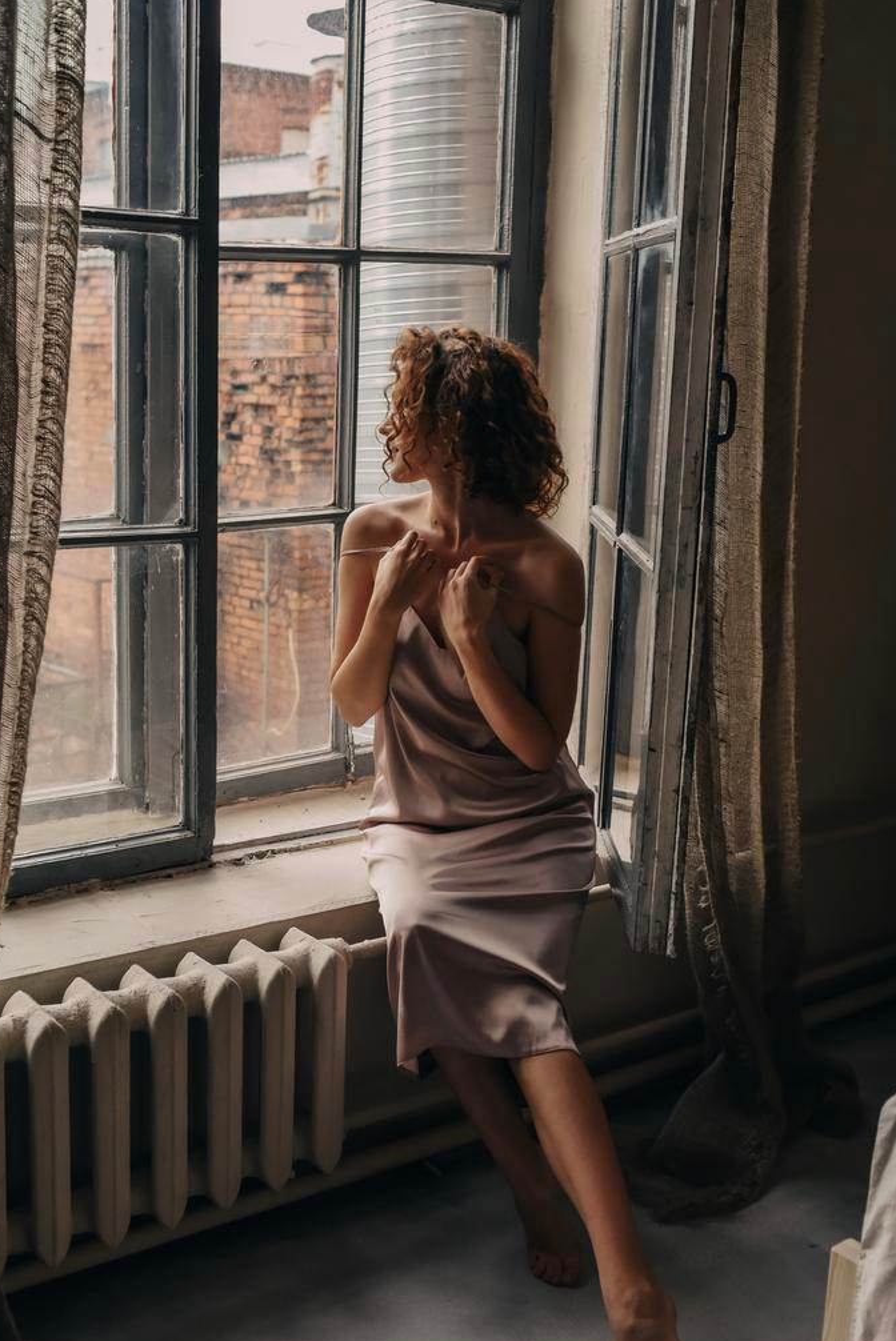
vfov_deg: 48.4
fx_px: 1491
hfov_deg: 33.4
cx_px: 429
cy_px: 676
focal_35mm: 40
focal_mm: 35
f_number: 4.5
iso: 2000
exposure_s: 1/320
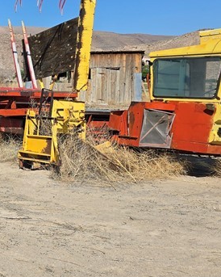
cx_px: -119
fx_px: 548
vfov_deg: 28.1
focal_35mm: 67
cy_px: 90
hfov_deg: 19.5
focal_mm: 6.3
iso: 12
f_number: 1.7
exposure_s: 1/1418
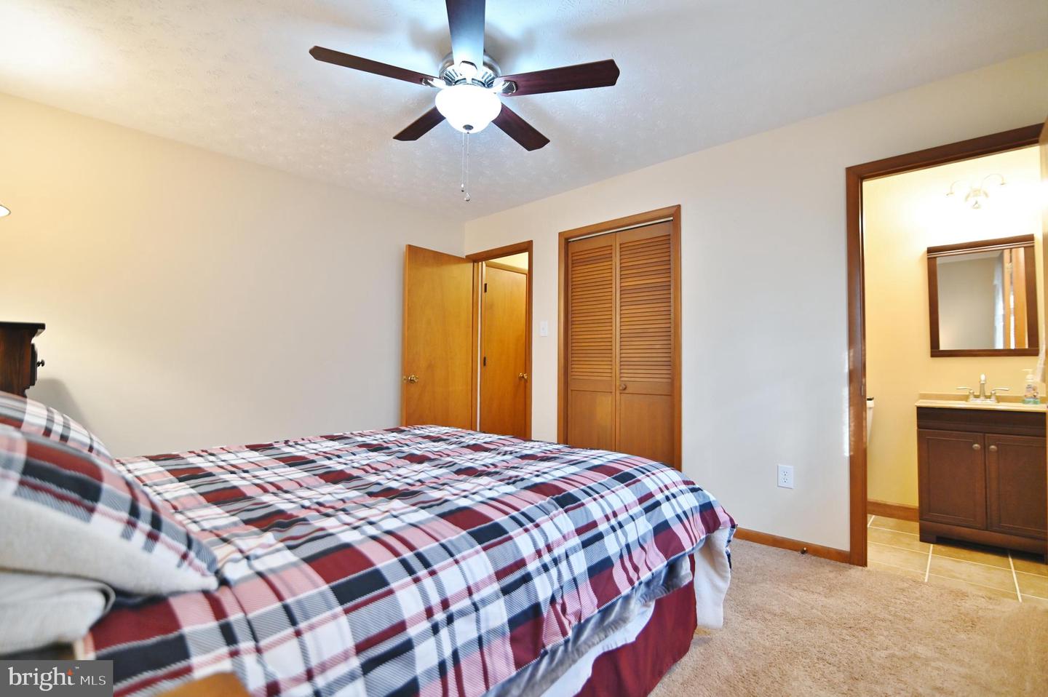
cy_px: 348
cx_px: 524
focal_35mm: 16
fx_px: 465
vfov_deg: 73.7
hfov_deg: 96.8
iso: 1250
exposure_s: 1/125
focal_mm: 16
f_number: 2.8
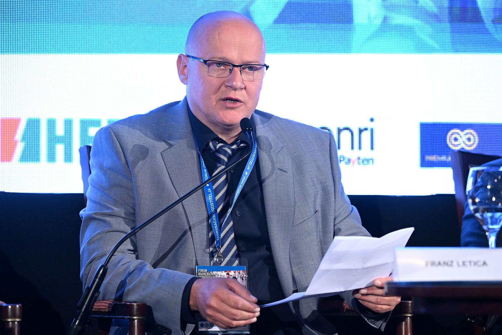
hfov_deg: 11.1
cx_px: 251
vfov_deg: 7.4
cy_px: 168
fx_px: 2580
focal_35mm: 185
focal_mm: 185
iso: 4000
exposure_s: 1/250
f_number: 4
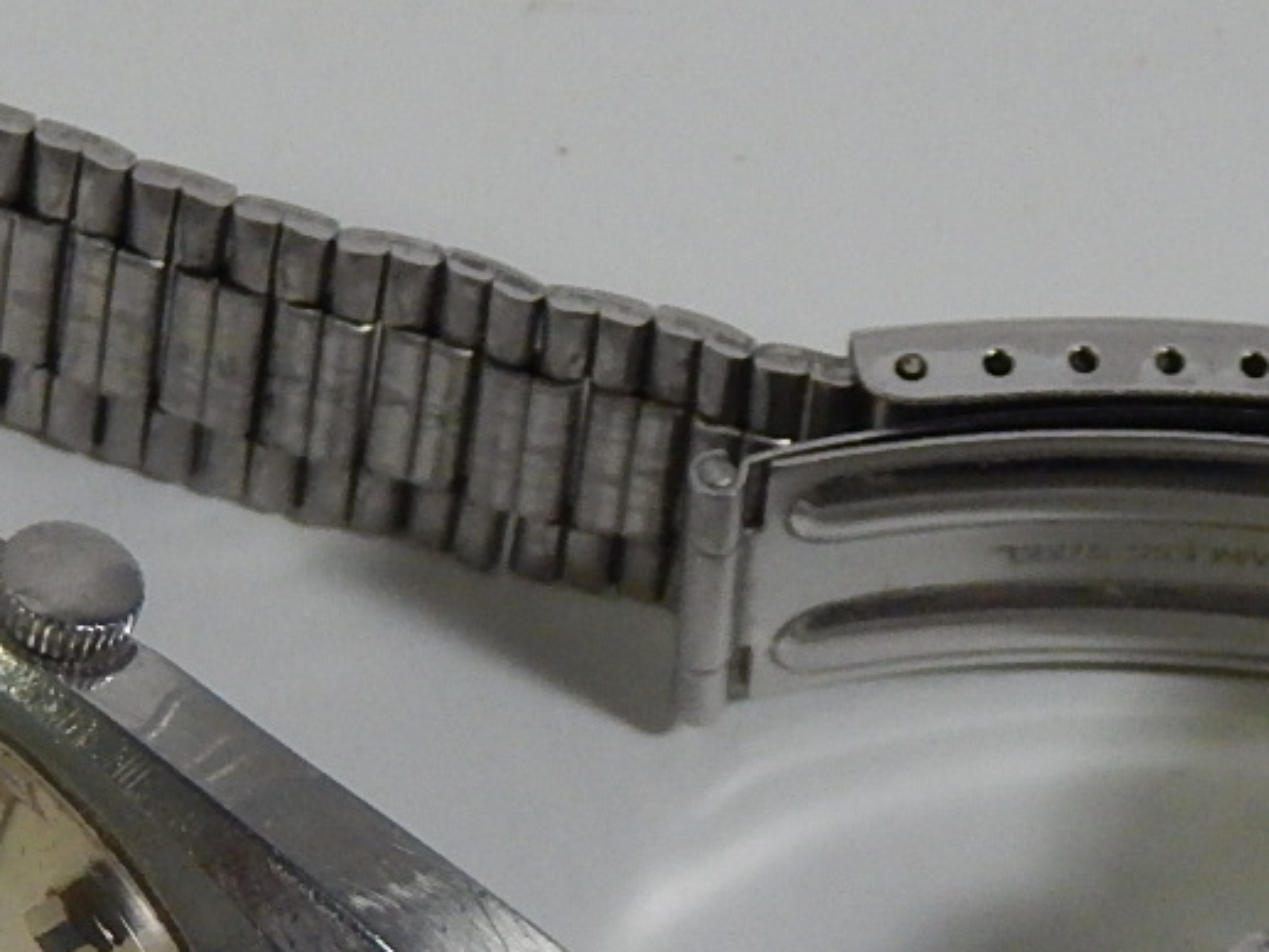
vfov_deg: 6.4
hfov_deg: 8.5
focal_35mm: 232
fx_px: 8507
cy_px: 891
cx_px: 434
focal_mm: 13.5
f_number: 4.2
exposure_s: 1/125
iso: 400
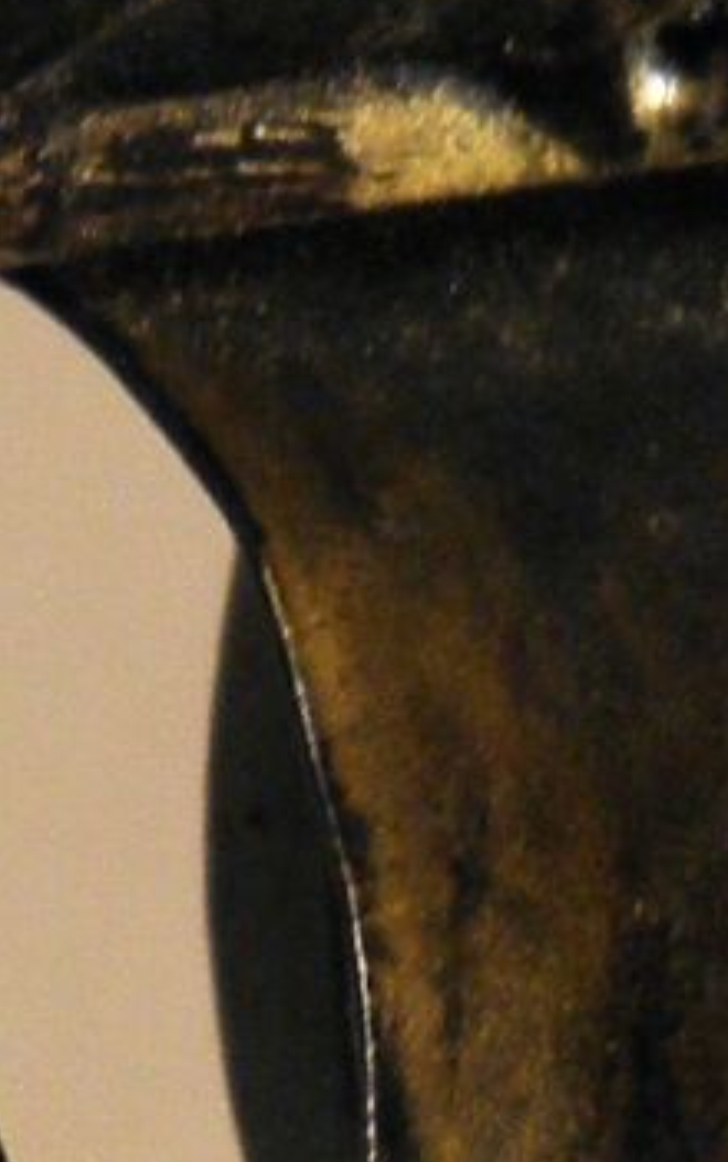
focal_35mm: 525
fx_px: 16632
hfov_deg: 2.5
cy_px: 1804
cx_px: 738
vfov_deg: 4.0
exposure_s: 1/50
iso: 125
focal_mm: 12.2
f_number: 4.3
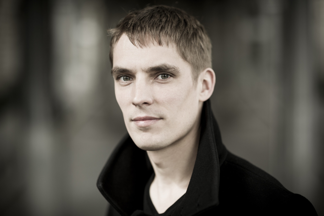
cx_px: 162
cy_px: 108
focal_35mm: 85
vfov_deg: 16.1
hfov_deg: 23.9
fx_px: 764
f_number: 1.8
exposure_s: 1/2000
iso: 400
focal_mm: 85
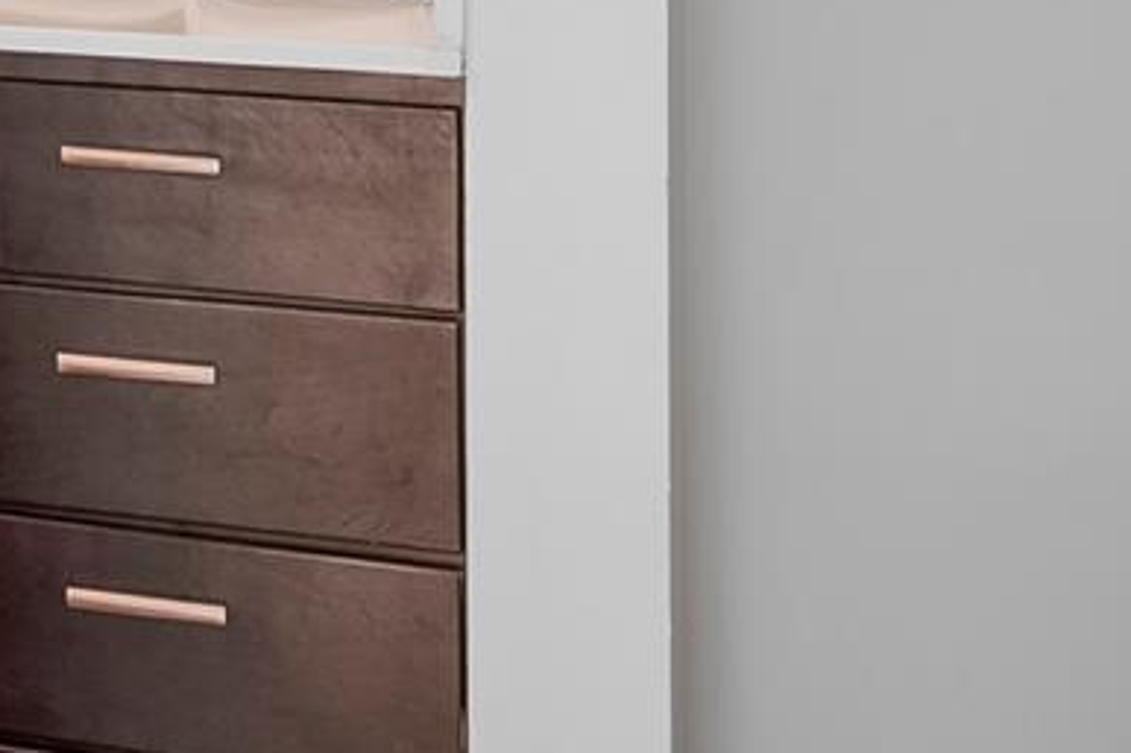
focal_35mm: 122
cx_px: -1767
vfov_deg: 10.8
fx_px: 3831
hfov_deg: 12.3
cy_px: -363
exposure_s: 1
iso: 400
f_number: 8
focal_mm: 23
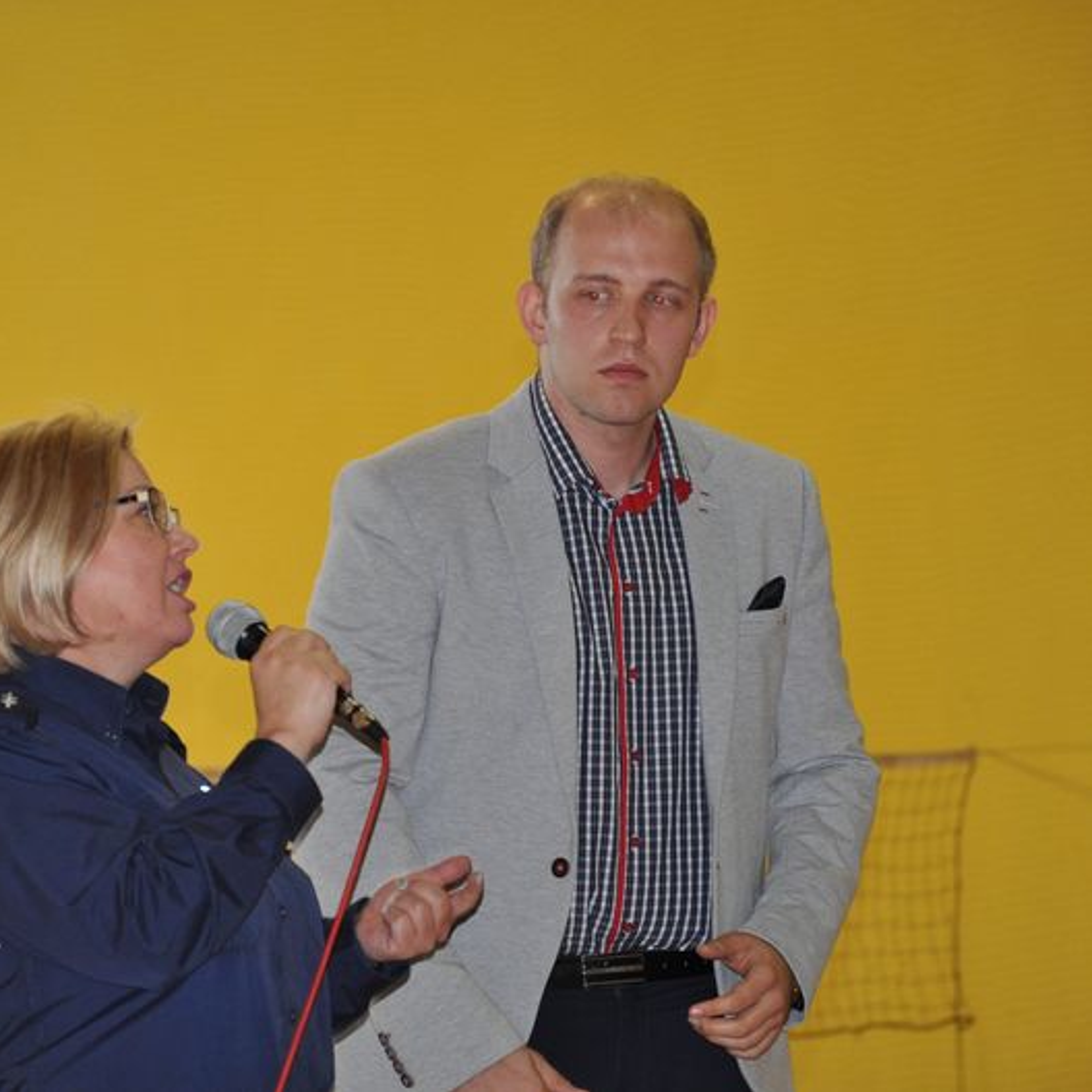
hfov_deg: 8.6
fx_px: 7232
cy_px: 545
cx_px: 424
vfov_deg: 8.6
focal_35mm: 203
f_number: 5.6
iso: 800
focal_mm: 105
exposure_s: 1/60
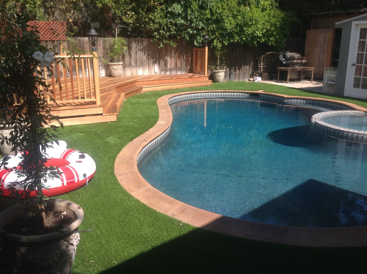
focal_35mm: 35
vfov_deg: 40.6
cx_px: 184
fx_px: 371
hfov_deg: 52.7
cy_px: 137
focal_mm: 4.28
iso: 50
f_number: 2.4
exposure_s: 1/1008
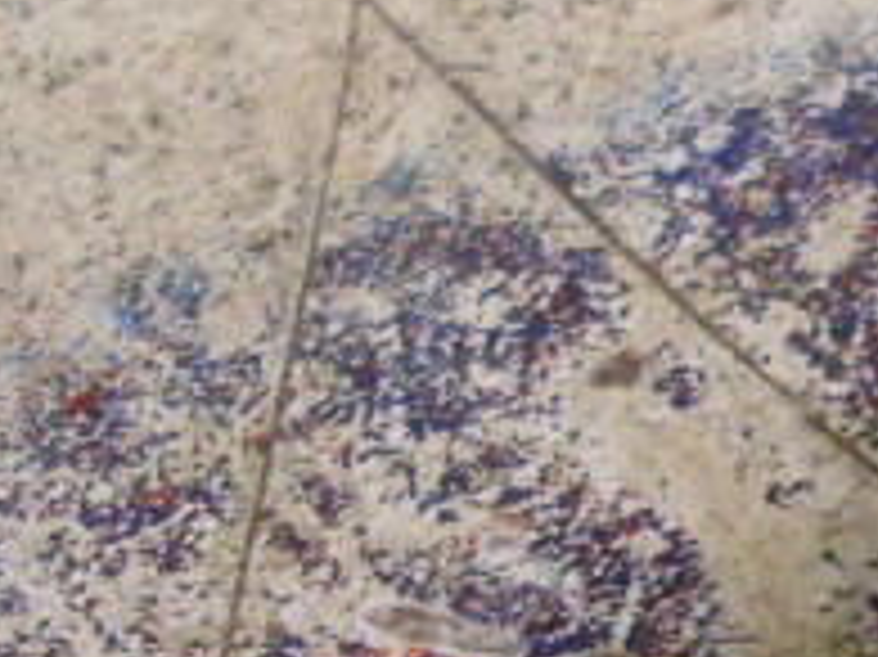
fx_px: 5070
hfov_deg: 9.3
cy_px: 684
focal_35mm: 200
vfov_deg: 7.4
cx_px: 1706
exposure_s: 1/20
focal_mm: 6.3
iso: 200
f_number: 2.8
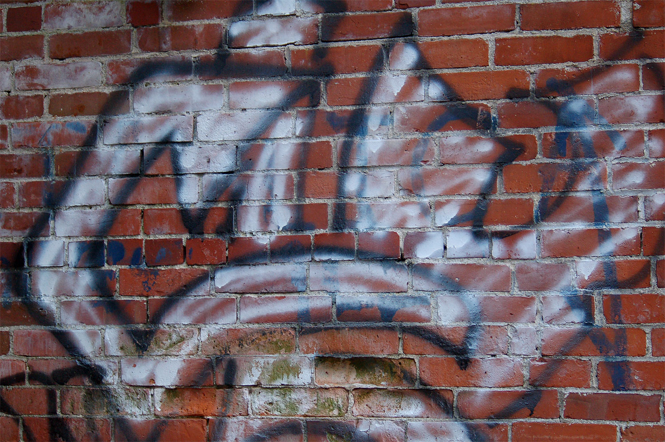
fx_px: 1107
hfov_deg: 33.4
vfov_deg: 22.6
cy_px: 221
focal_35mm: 60
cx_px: 332
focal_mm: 40
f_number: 4
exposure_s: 1/60
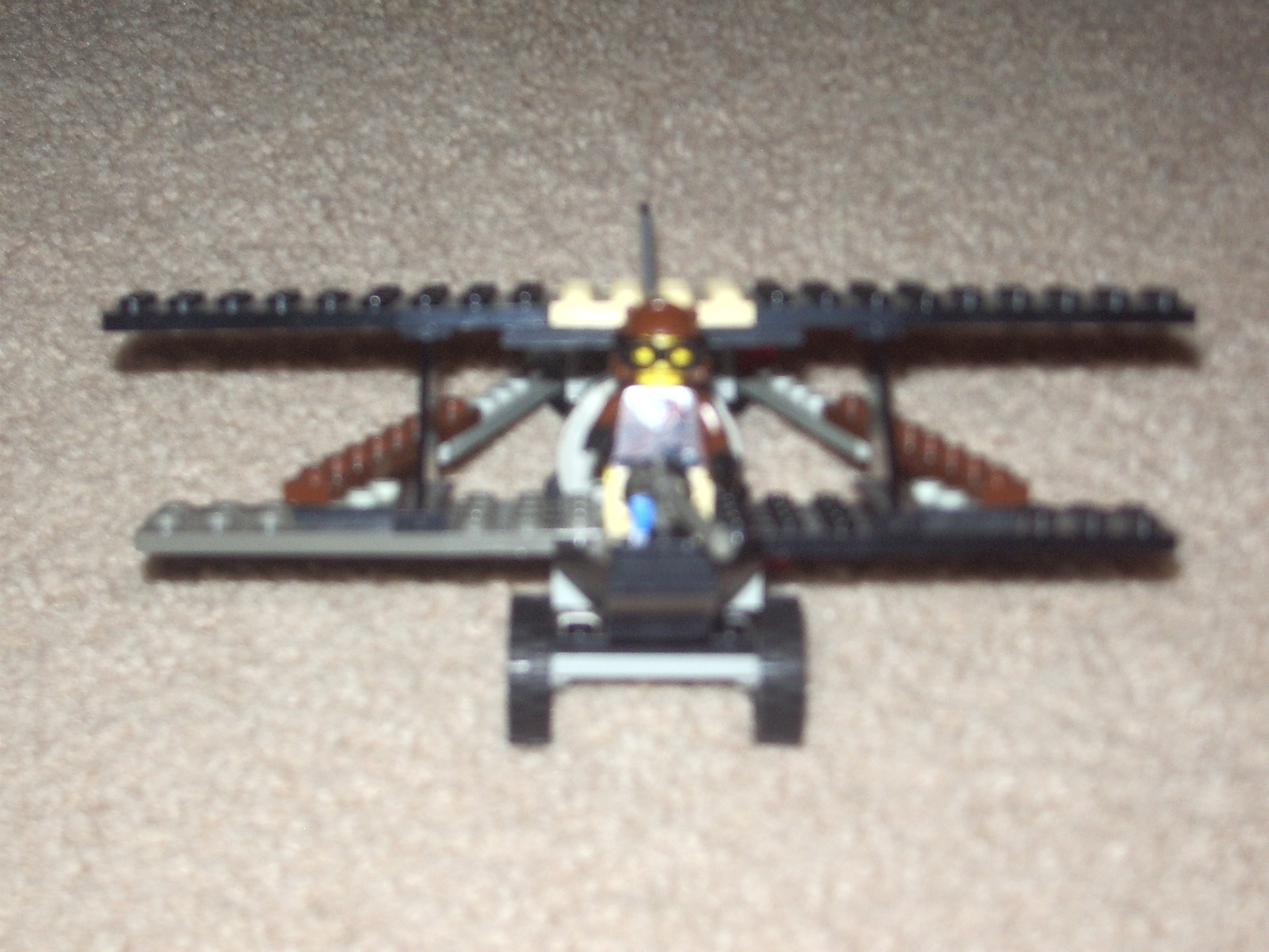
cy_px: 476
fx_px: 2456
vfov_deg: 21.9
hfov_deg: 29.0
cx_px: 634
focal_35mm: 67
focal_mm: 10.2
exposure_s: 1/50
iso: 100
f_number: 3.5
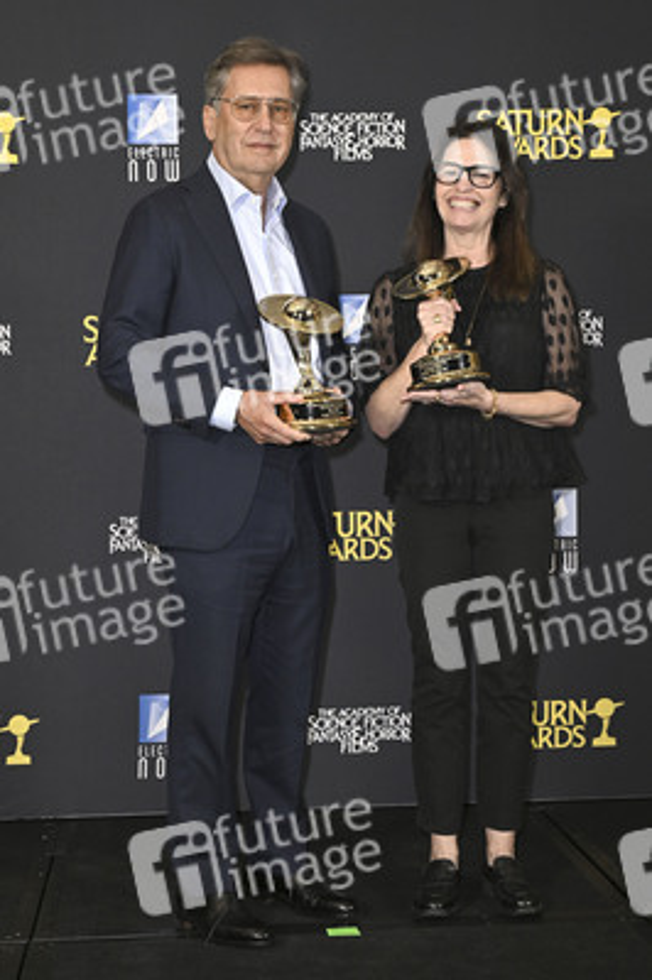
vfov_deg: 39.6
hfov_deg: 26.9
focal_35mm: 50
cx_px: 326
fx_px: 1361
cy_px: 490
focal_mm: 50
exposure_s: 1/320
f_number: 5.6
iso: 2000
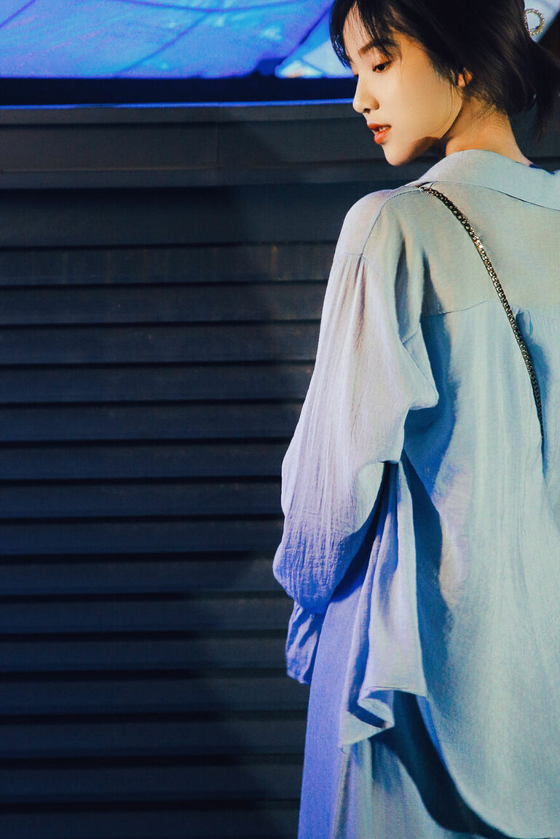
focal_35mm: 127
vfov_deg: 16.1
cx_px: 289
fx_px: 2962
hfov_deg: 10.8
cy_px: 449
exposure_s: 1/80
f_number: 4
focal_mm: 95
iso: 4000
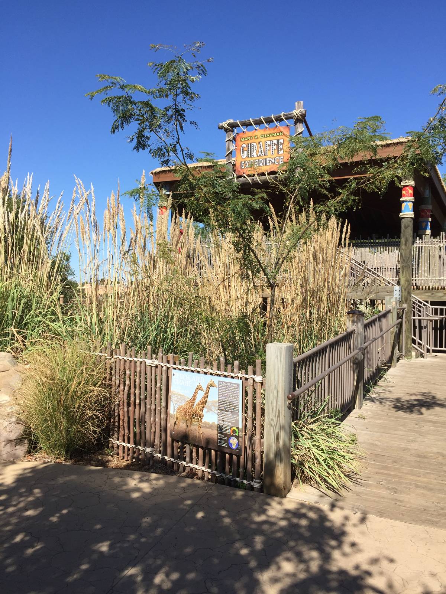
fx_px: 498
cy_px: 297
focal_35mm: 29
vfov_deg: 61.7
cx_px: 223
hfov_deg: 48.2
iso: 32
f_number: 2.2
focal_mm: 4.15
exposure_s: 1/1582
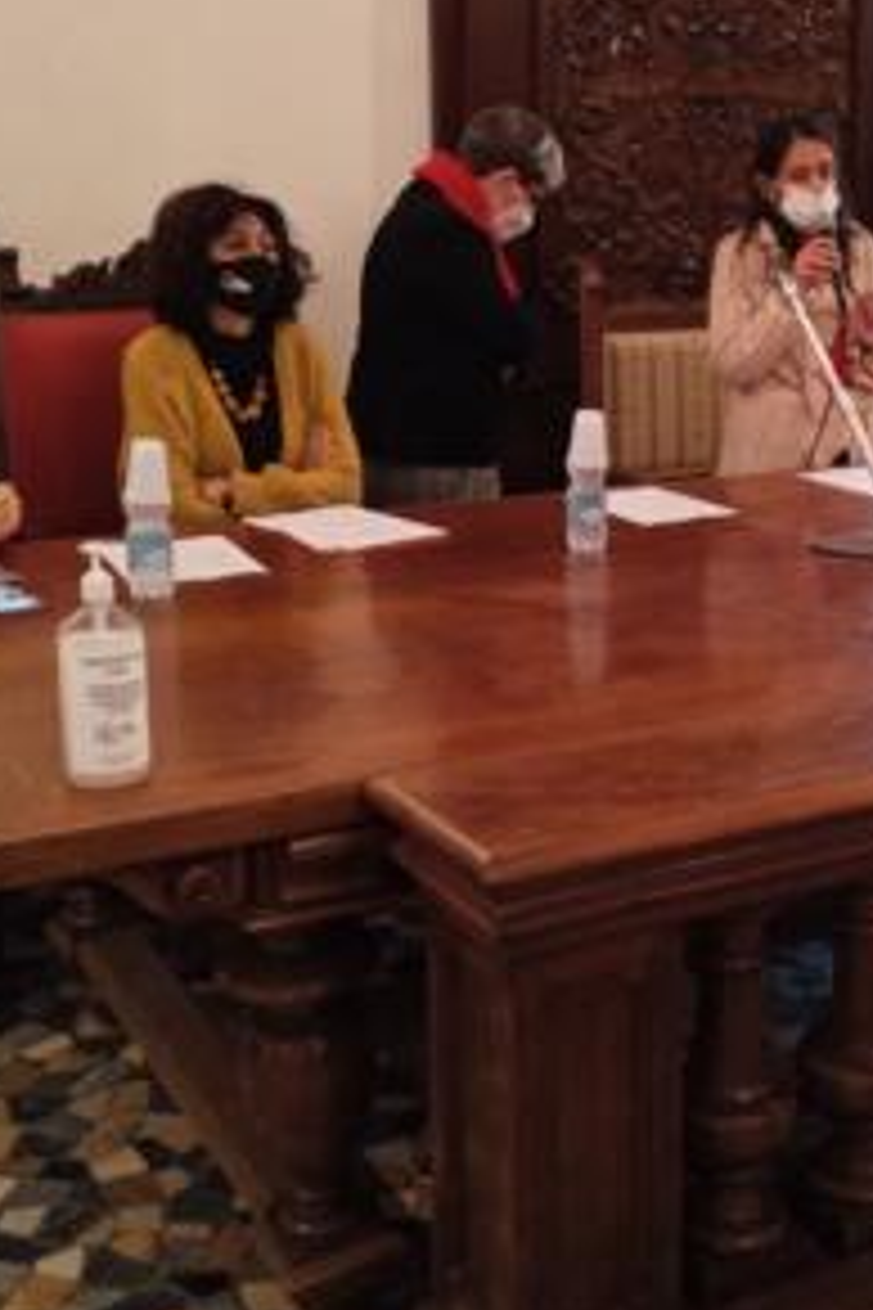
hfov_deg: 26.6
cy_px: 592
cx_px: 662
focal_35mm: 50
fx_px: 1819
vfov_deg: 39.6
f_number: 2.2
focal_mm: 3.43
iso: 728
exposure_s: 1/20
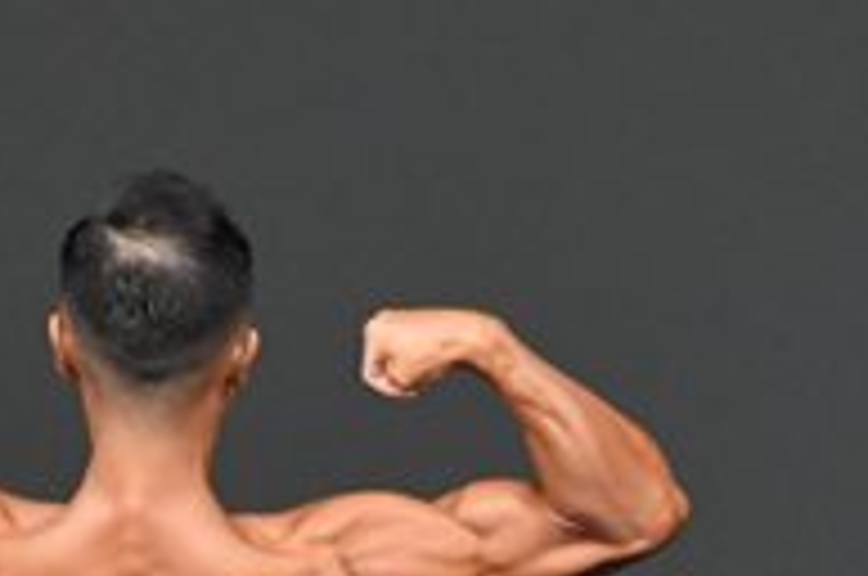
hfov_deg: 1.5
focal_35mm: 1388
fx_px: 33410
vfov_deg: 1.0
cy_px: 1017
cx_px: 277
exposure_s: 1/400
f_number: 5.6
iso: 4000
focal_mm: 230
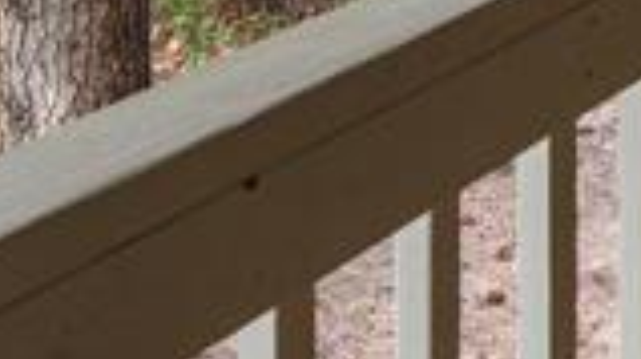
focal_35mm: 108
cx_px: 818
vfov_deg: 9.6
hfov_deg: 18.5
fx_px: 1833
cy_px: -581
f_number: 8
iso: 400
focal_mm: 16
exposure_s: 1/100
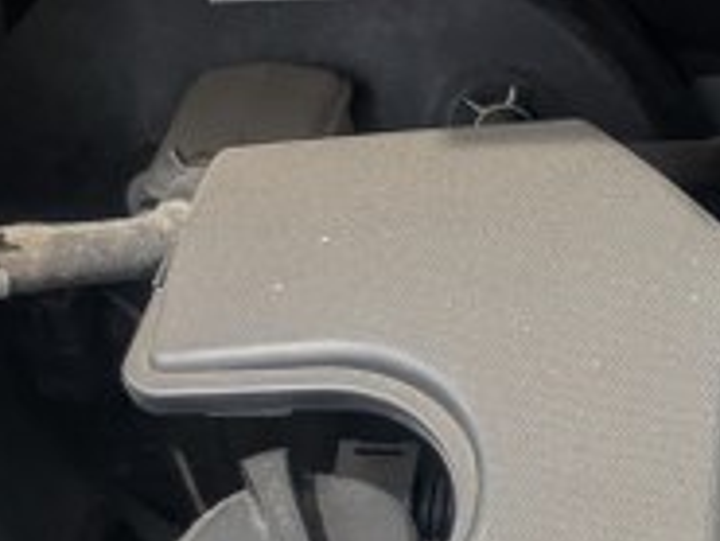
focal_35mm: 144
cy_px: 557
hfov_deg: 12.3
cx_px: 1368
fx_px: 2997
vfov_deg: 10.2
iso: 45
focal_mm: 5.43
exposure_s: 1/1393
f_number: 1.89
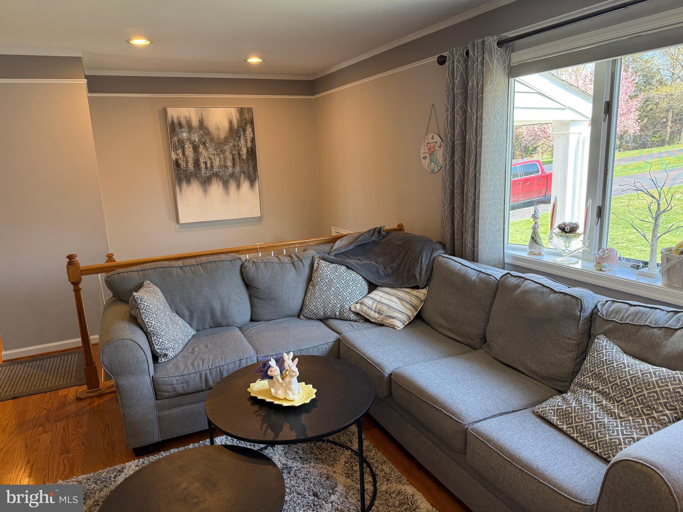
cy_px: 256
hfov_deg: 71.6
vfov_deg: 56.8
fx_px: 474
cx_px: 342
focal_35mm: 24
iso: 160
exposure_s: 1/120
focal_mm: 6.76
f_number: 1.78
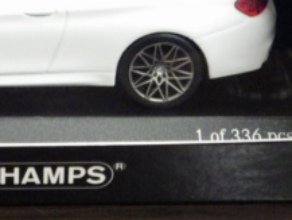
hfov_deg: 11.2
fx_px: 1469
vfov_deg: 8.5
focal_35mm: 174
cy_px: -23
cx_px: -15
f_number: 4
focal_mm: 10.7
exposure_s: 1/25
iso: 1000
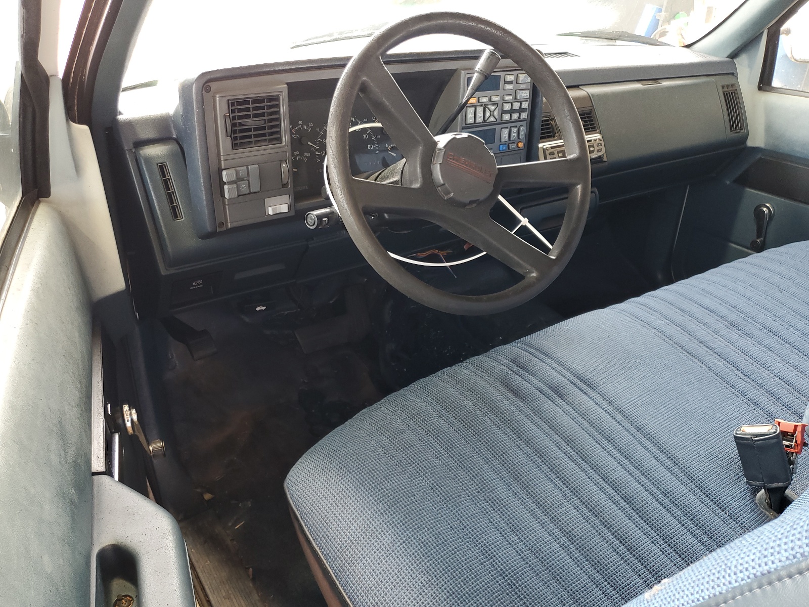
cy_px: 304
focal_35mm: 26
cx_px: 404
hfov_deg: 67.3
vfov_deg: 53.1
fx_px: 608
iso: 66
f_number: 1.5
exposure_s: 1/60.2
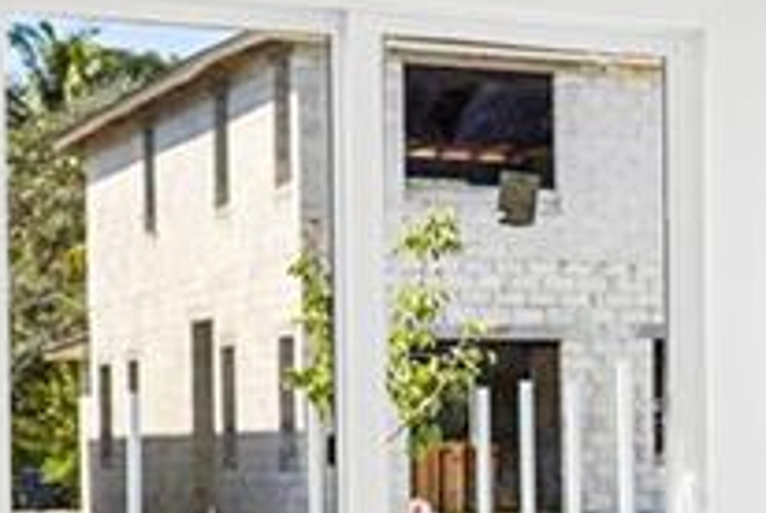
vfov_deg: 11.0
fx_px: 2642
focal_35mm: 124
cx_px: 1737
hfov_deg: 13.1
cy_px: 446
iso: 500
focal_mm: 16
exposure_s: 1/30
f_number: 9
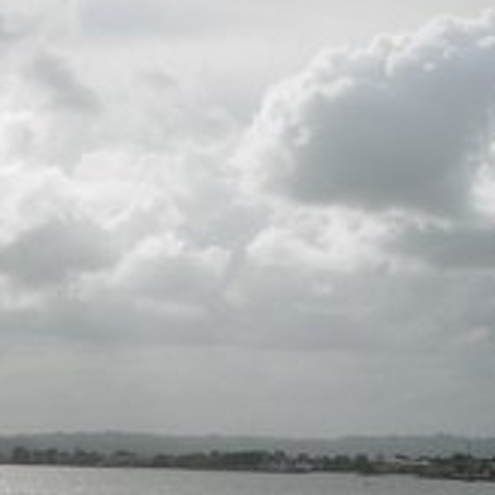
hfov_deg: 13.5
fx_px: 1990
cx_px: -220
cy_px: 619
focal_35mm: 123
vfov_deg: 13.7
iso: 79
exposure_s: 1/1367
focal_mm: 7.8
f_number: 4.8
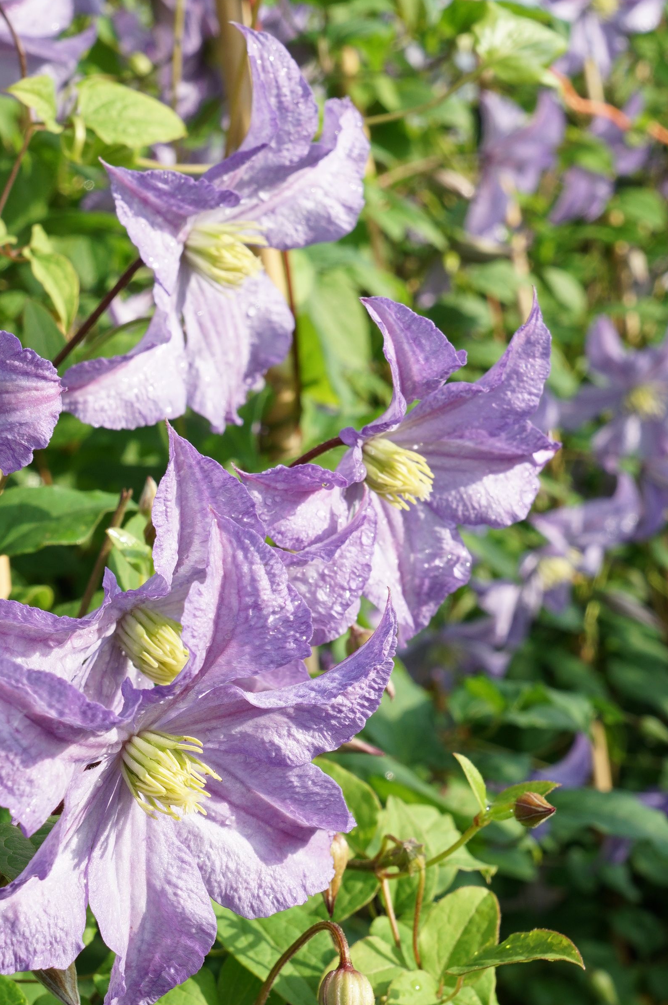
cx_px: 256
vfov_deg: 27.7
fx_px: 2036
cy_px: 566
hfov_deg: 18.6
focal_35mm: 73
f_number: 20
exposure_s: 1/60
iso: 320
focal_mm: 58
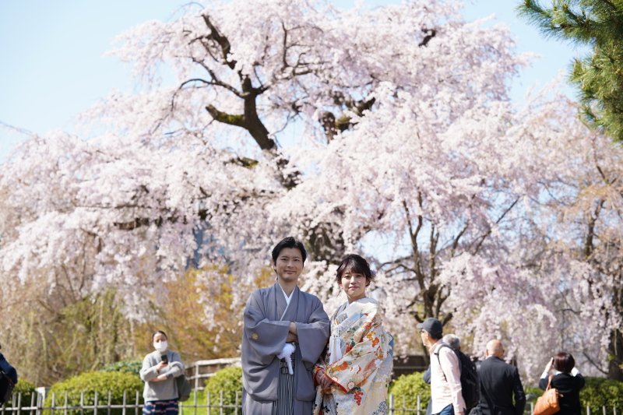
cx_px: 312
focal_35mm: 85
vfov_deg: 16.1
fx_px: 1471
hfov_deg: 23.9
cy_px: 208
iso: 100
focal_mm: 85
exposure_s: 1/320
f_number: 4.5
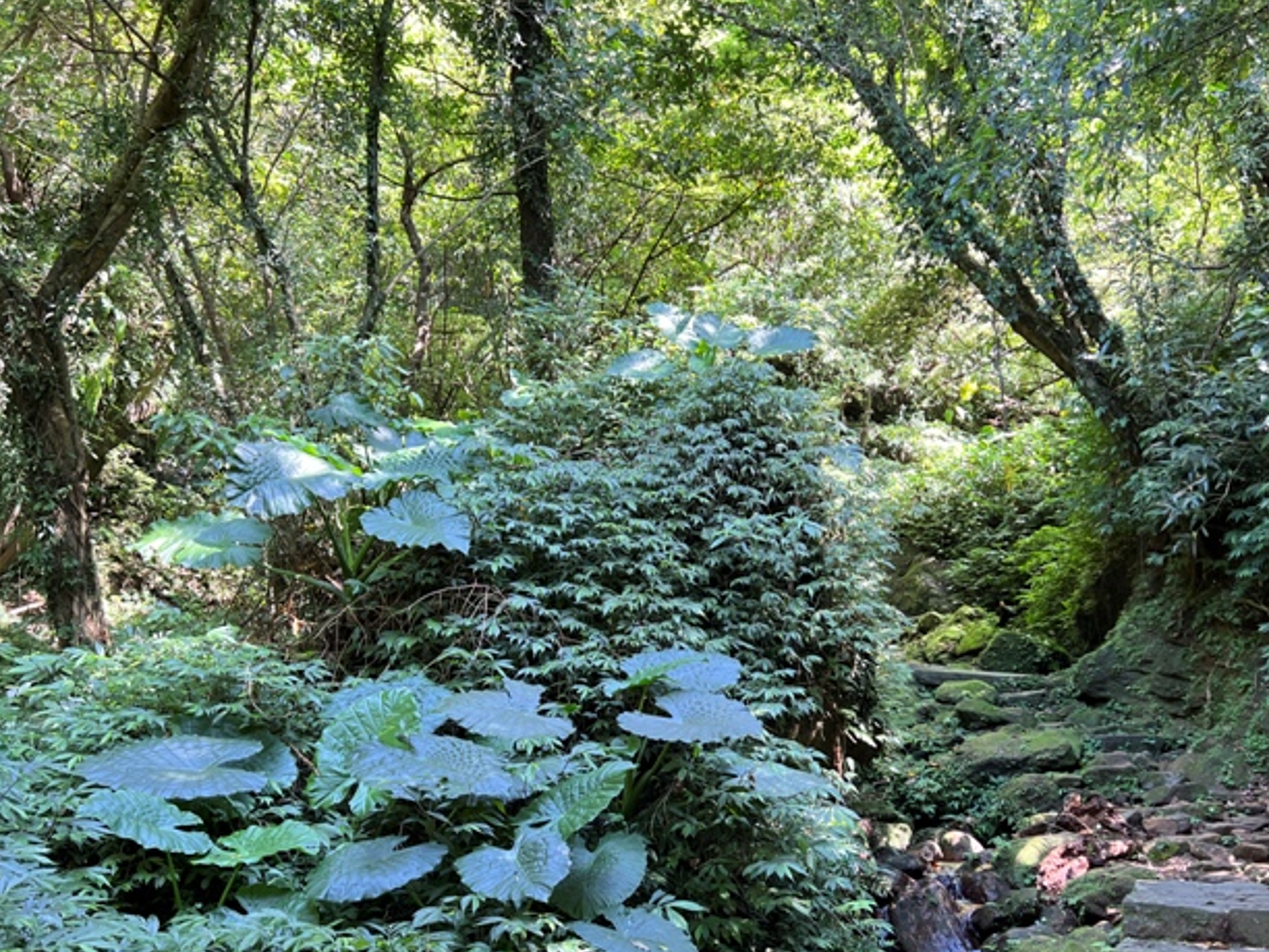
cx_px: 680
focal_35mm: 34
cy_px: 606
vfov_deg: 41.4
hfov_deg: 53.9
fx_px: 1246
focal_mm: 5.7
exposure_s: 1/121
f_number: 1.5
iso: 125
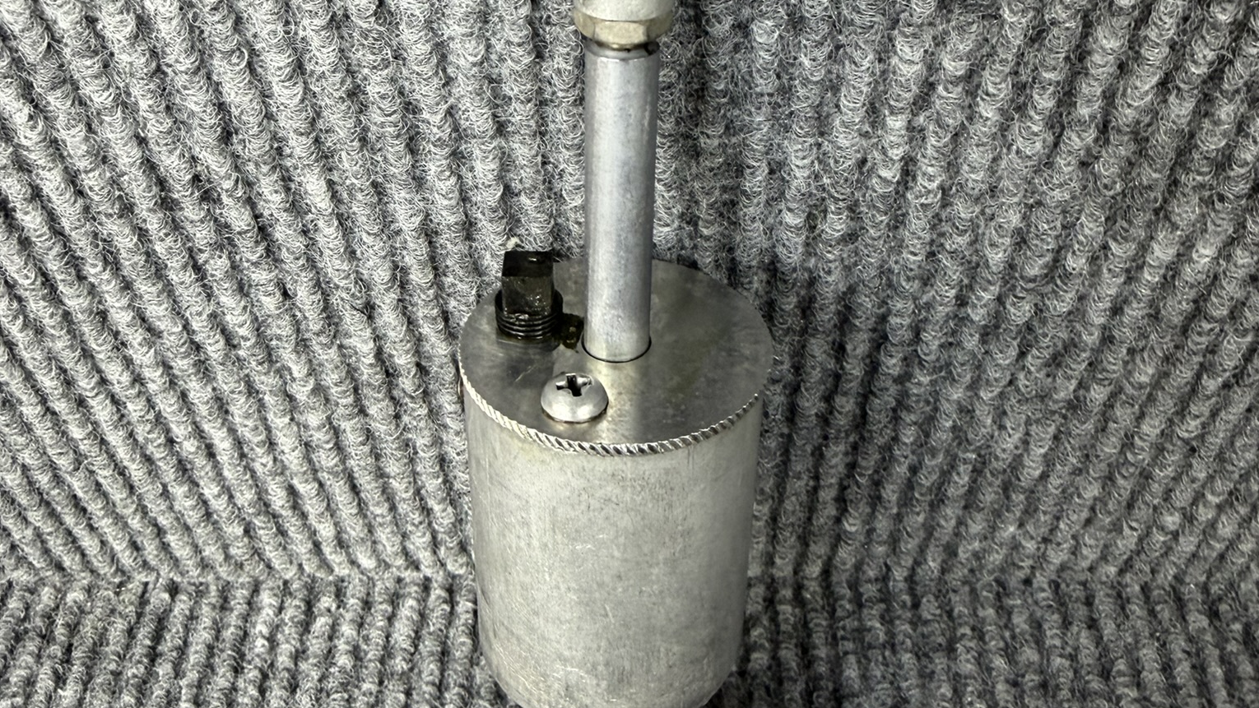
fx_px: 1169
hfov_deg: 56.6
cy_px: 276
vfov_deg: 33.6
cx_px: 631
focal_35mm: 35
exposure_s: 1/60
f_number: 2.2
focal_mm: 2.22
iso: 250
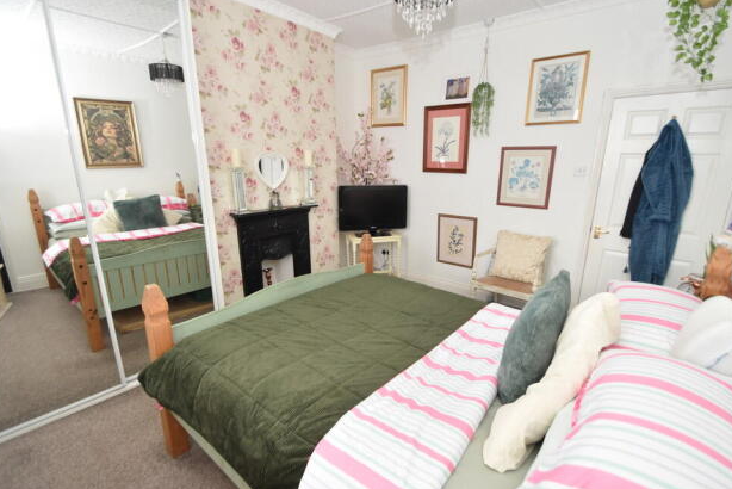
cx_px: 382
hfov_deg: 96.6
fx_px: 325
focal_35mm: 16
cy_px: 247
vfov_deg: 73.8
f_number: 4.5
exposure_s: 1/80
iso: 800
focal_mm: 10
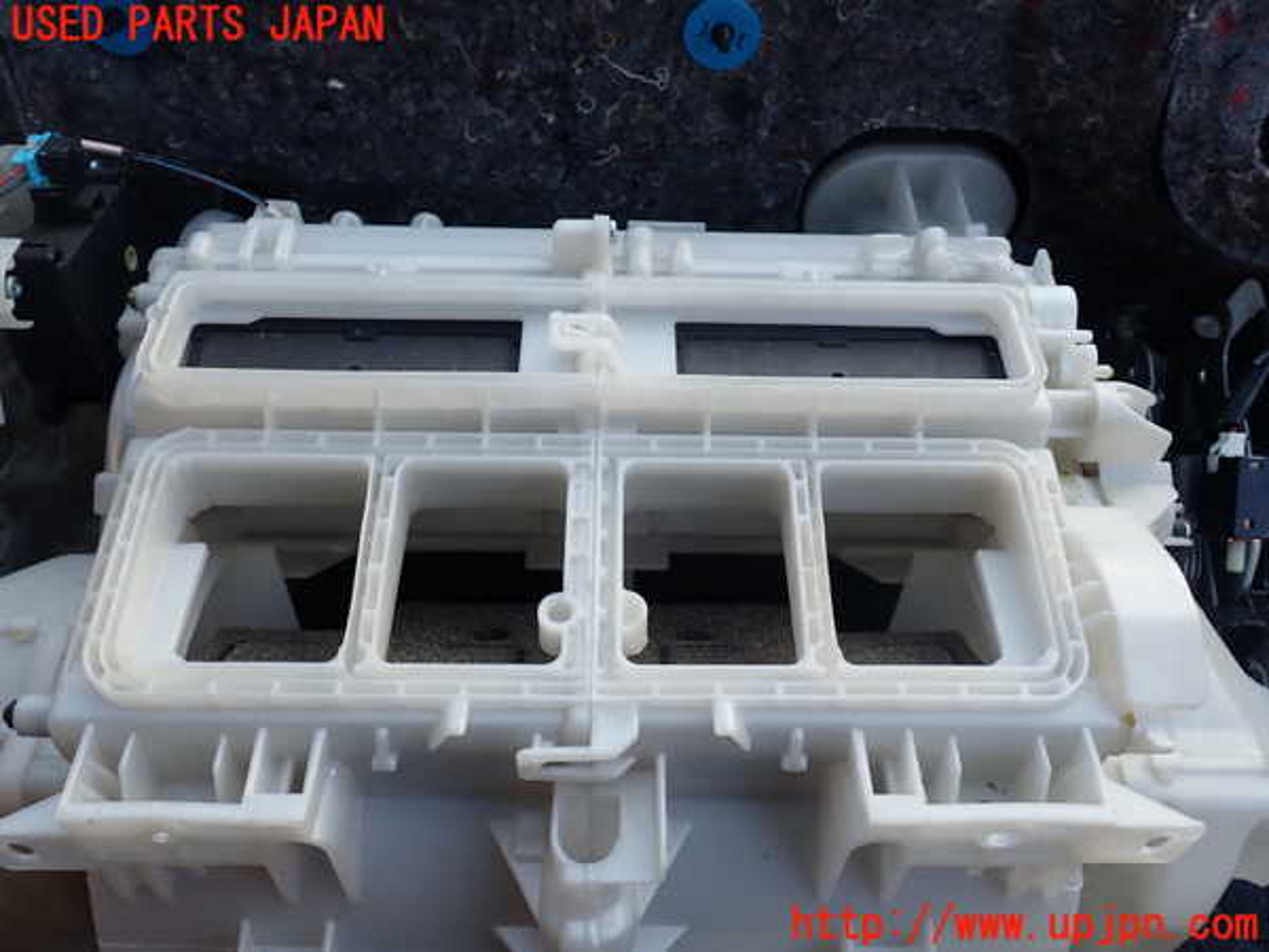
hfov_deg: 60.0
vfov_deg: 46.8
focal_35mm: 30
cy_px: 476
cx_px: 634
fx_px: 1100
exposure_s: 1/80
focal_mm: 5.4
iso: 100
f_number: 3.2
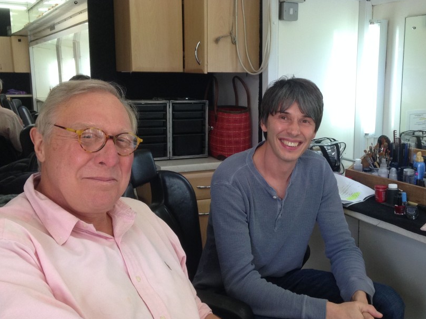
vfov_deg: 34.3
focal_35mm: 42
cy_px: 142
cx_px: 244
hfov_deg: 44.7
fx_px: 517
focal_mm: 4.12
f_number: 2.4
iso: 100
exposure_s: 1/120
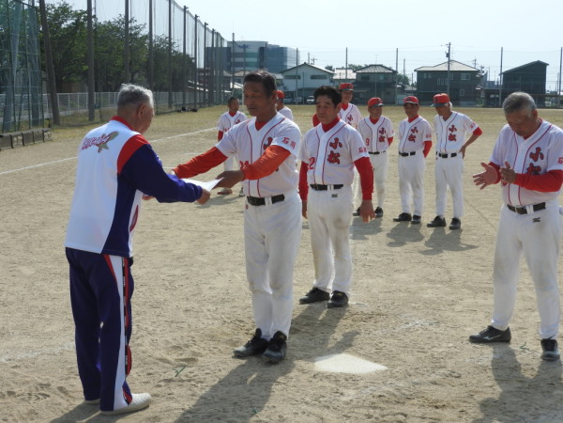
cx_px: 282
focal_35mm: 55
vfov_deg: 26.6
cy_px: 212
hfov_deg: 34.9
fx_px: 895
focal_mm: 9.9
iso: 100
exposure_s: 1/1000
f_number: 4
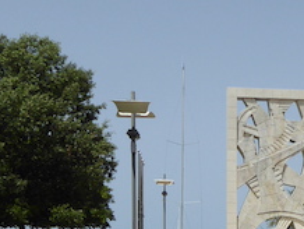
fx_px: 747
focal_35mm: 85
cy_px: 290
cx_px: 287
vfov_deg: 16.5
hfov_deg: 22.3
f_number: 3.5
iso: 100
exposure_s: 1/1600
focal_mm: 5
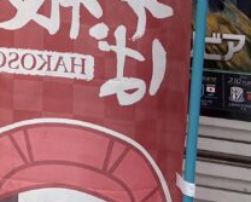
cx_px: -389
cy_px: -150
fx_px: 1160
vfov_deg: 9.5
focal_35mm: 156
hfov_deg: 10.3
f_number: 1.6
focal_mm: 5.96
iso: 40
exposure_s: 1/121
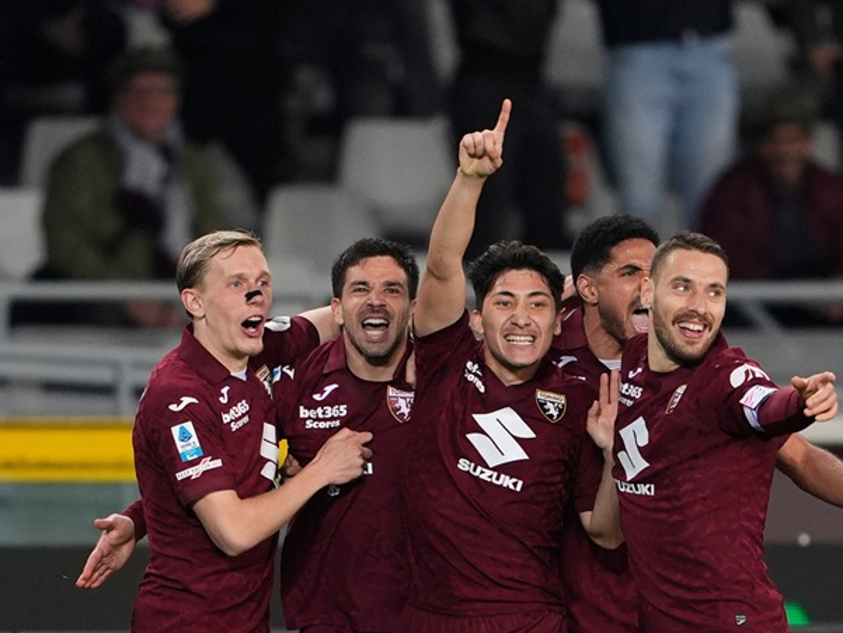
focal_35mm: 435
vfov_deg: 3.4
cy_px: 316
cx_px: 470
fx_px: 10596
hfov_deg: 4.6
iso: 1600
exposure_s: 1/1250
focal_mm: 400
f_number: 2.8
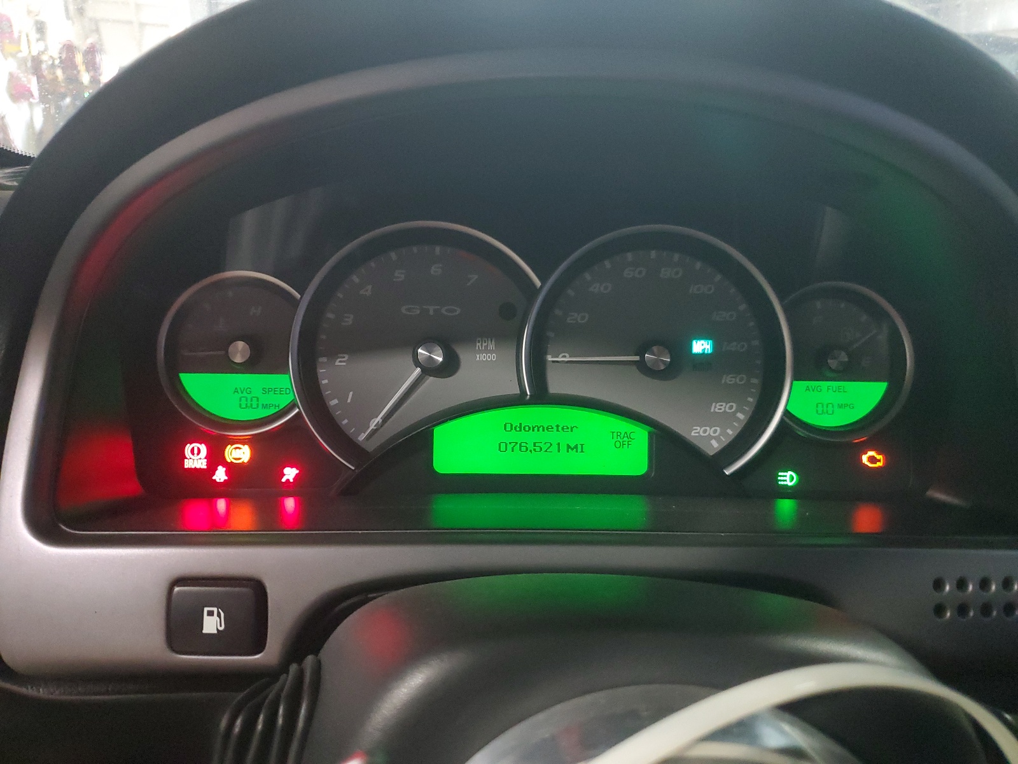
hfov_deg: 67.3
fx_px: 765
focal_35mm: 26
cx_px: 509
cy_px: 382
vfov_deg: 53.1
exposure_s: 1/15
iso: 387
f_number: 1.5
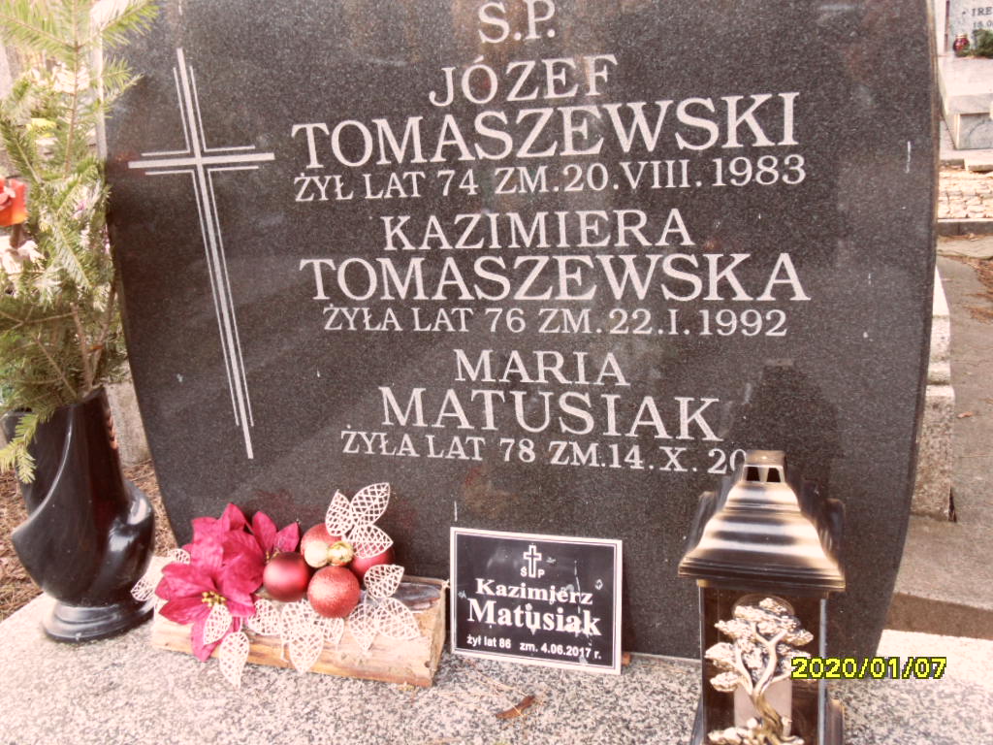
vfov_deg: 44.2
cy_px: 372
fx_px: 918
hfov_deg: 56.8
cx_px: 496
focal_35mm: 32
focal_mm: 5.3
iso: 160
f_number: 3.4
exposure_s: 1/30
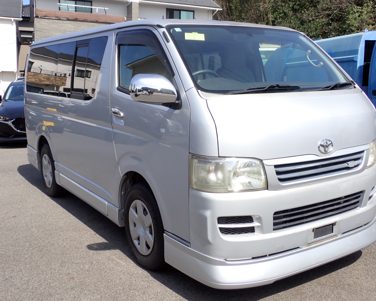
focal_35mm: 40
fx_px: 445
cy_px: 150
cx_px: 202
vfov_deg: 37.3
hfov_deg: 45.8
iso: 100
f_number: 3.5
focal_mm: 6.83
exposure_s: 1/640
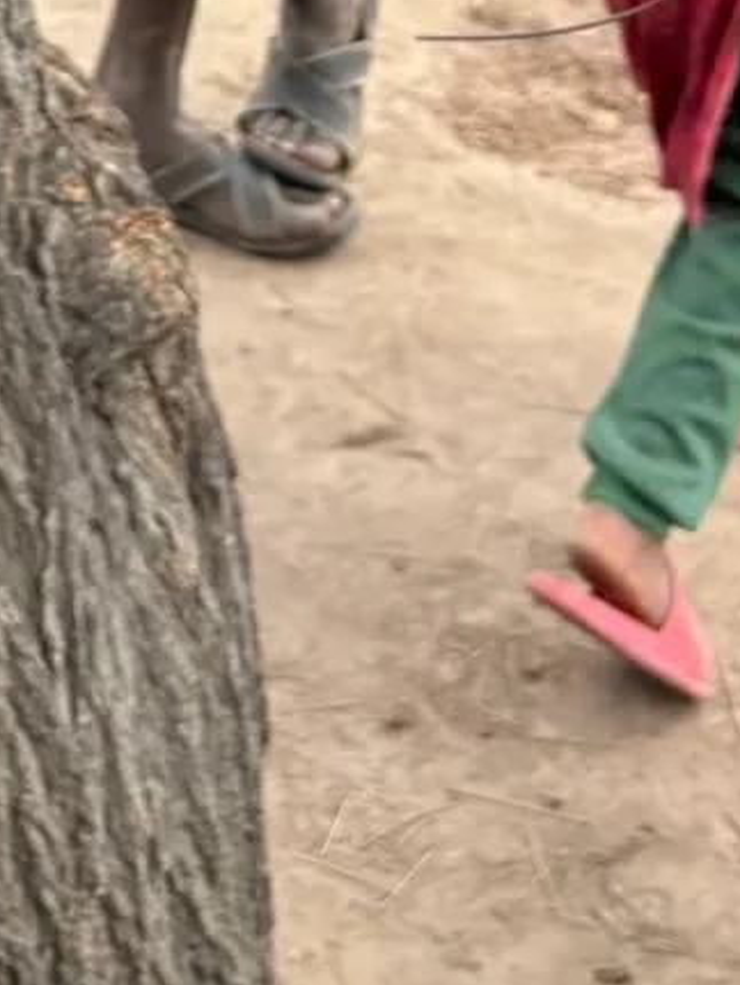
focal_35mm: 116
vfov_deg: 14.5
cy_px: -898
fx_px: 3303
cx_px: -275
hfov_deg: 12.3
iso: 64
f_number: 1.6
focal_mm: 5.96
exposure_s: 1/1048
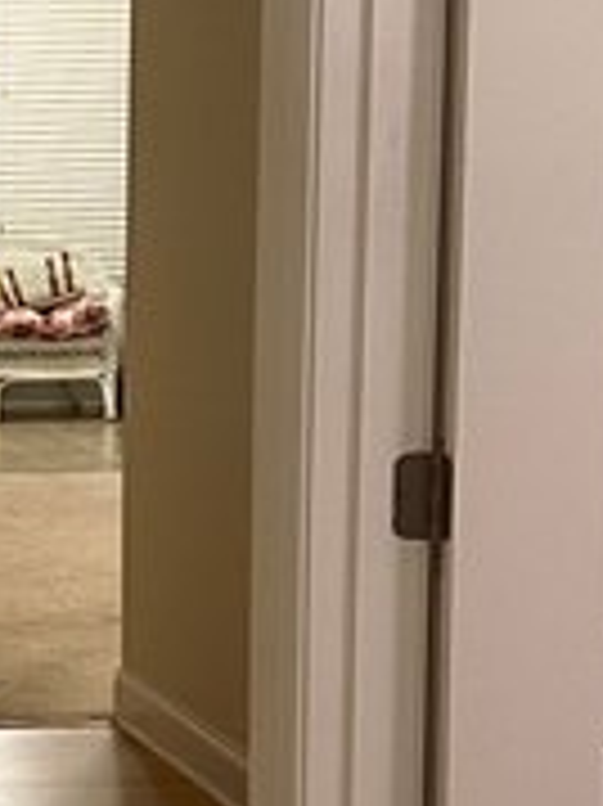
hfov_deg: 9.2
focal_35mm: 152
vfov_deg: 13.0
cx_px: -592
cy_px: 570
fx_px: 3535
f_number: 1.78
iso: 250
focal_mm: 6.86
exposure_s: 1/60
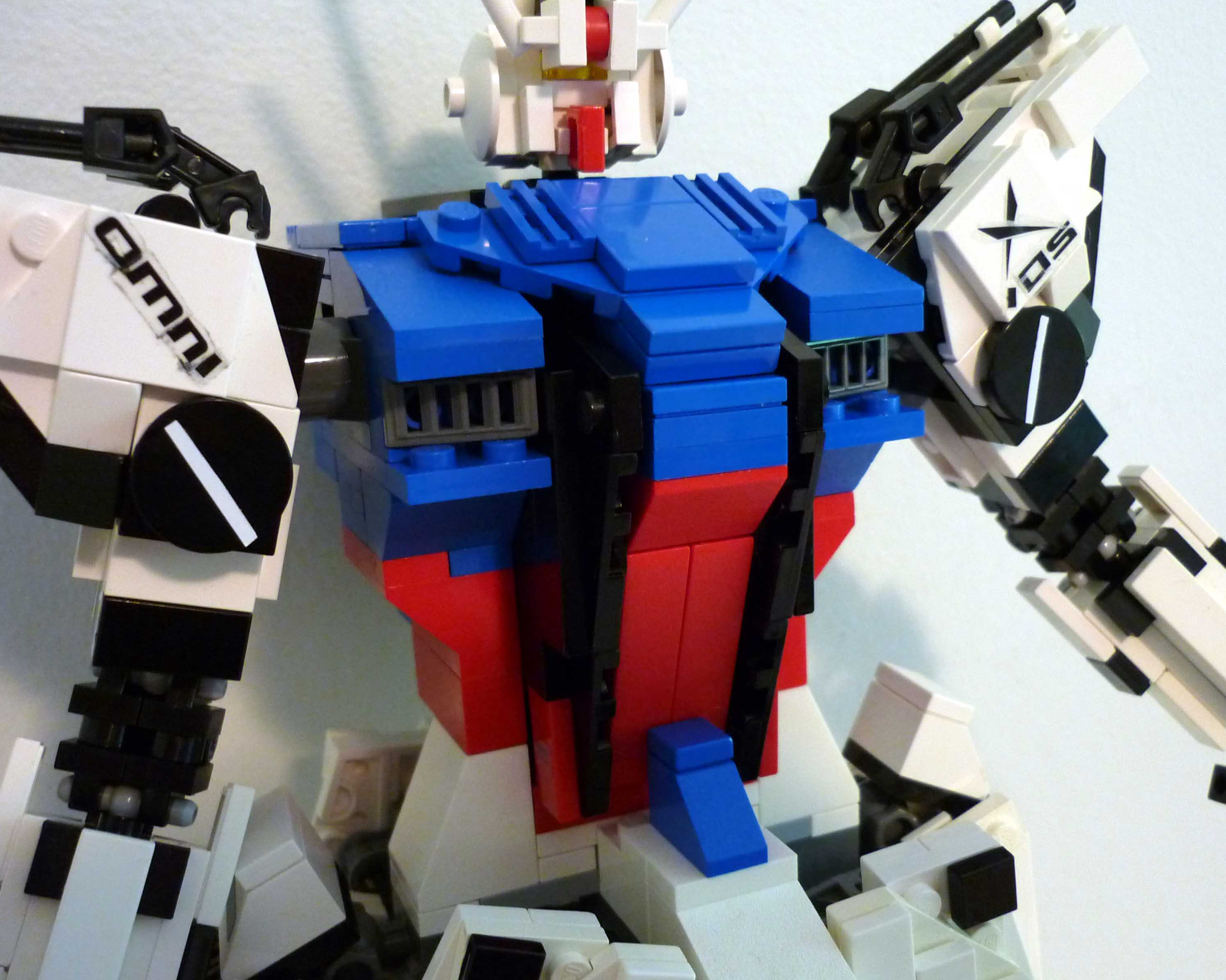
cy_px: 481
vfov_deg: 42.2
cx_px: 609
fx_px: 1270
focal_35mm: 35
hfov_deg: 51.5
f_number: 2.8
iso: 400
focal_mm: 5.5
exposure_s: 1/8
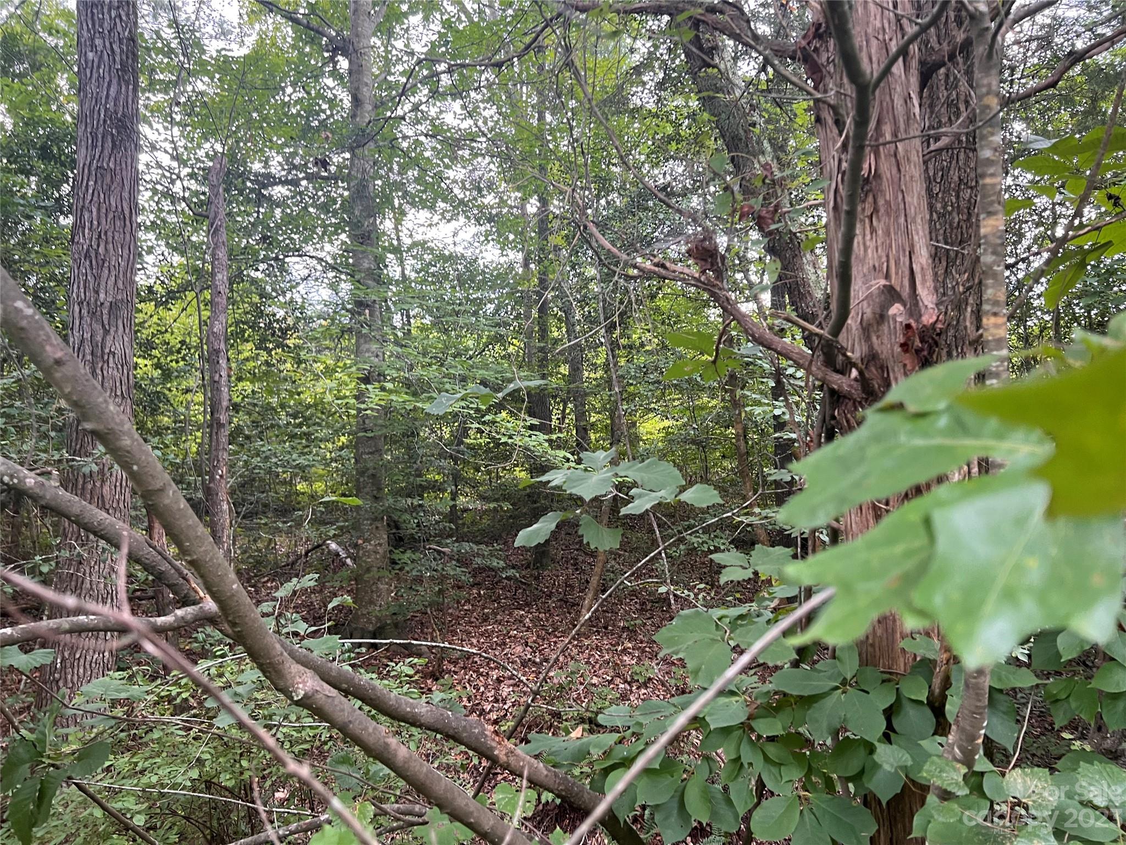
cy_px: 422
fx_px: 846
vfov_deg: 53.1
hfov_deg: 67.3
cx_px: 563
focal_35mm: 26
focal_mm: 5.7
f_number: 1.5
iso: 125
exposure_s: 1/83
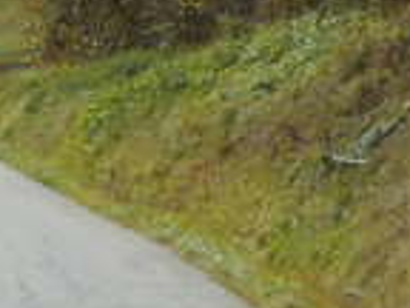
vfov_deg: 6.0
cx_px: -105
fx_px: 2902
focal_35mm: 245
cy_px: -248
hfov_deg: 8.0
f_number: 5.1
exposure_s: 1/200
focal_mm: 10.5
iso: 80
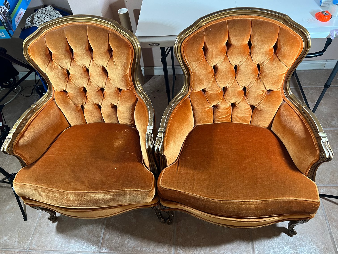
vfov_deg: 53.1
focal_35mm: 26
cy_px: 127
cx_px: 169
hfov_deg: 67.3
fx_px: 254
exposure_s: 1/60
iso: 400
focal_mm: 5.7
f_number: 1.5
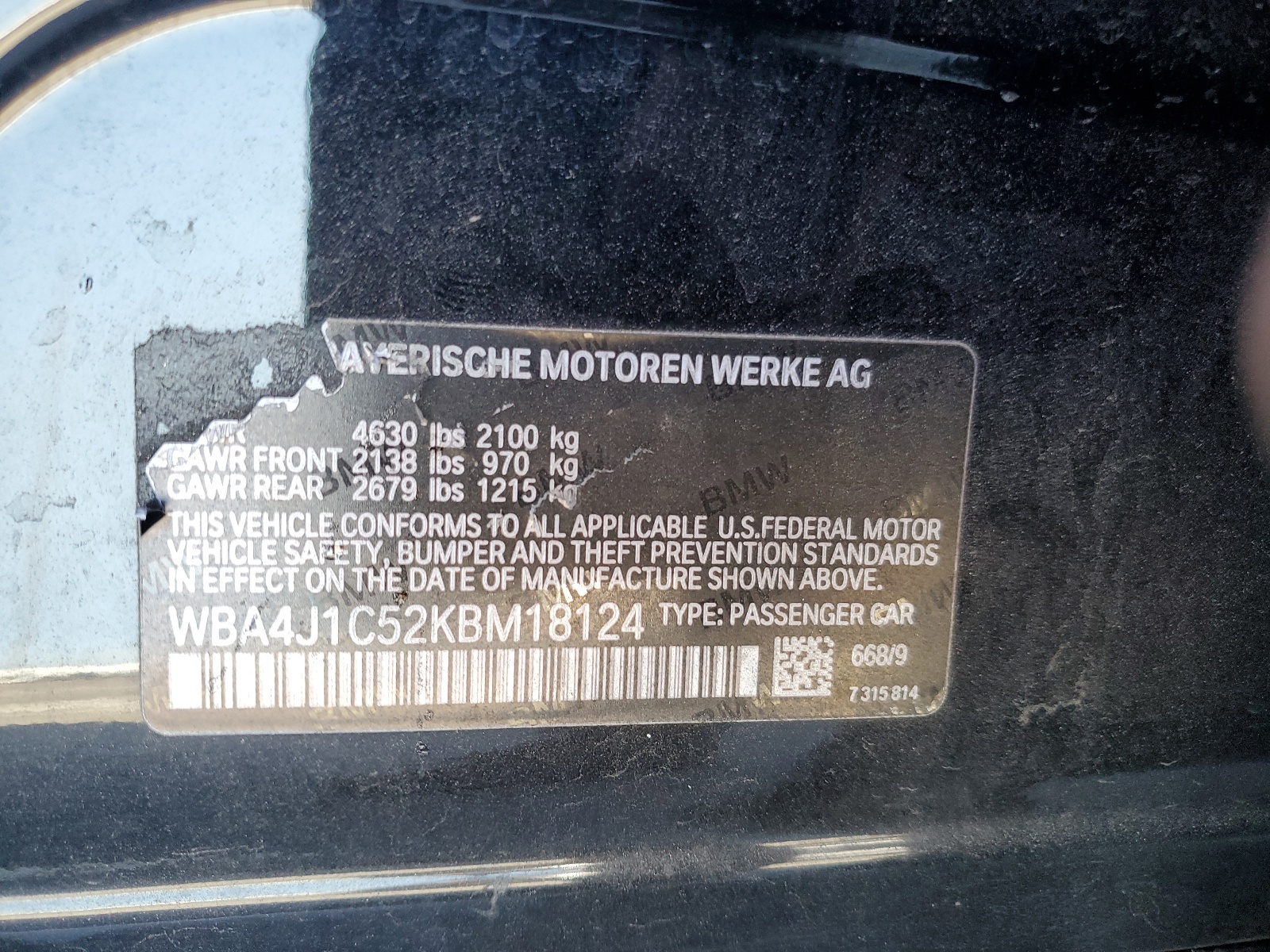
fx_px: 954
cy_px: 476
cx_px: 635
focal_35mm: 26
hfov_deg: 67.3
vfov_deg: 53.1
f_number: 1.5
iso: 90
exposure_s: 1/120
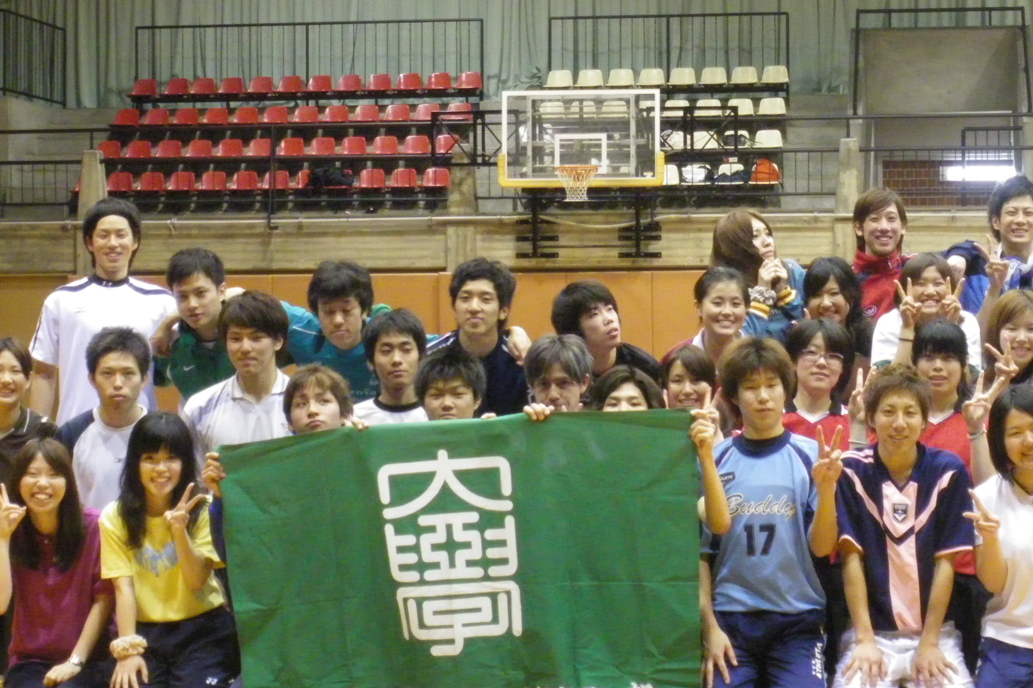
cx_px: 594
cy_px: 302
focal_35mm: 89
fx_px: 2554
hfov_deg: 22.8
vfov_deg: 15.4
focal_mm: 11.1
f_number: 4.6
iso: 800
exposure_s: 1/20
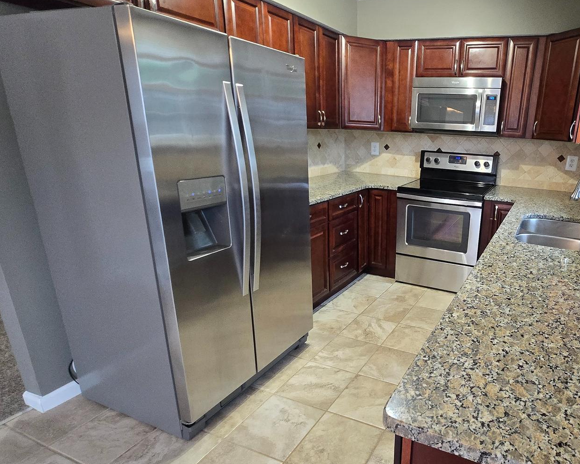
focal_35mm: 21
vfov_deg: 65.5
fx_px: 361
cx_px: 412
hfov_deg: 73.8
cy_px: 242
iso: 320
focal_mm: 1.7
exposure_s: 1/60
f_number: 2.2
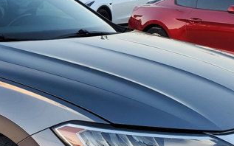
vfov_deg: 14.6
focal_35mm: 89
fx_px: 567
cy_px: 107
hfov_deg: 22.4
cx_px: -3
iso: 100
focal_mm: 4.3
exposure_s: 1/120
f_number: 2.4
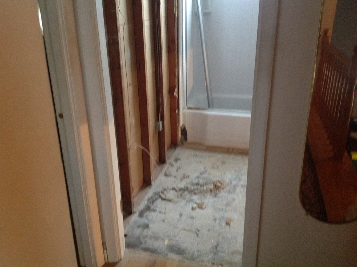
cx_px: 178
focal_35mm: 35
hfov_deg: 52.7
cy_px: 134
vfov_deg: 40.6
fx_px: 360
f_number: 2.4
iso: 500
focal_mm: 4.28
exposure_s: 1/15
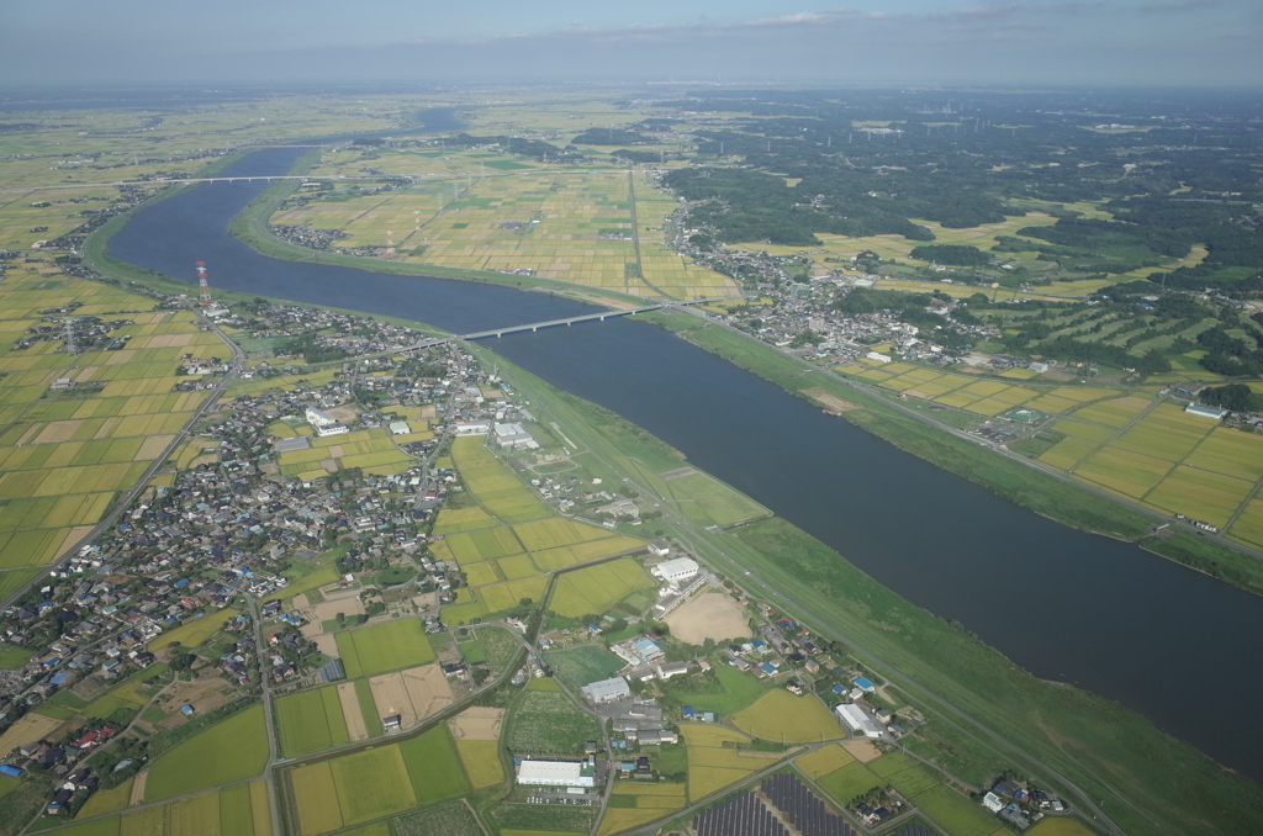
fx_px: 980
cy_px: 418
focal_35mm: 28
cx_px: 632
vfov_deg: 46.2
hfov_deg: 65.6
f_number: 5.6
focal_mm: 18.3
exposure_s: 1/500
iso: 100
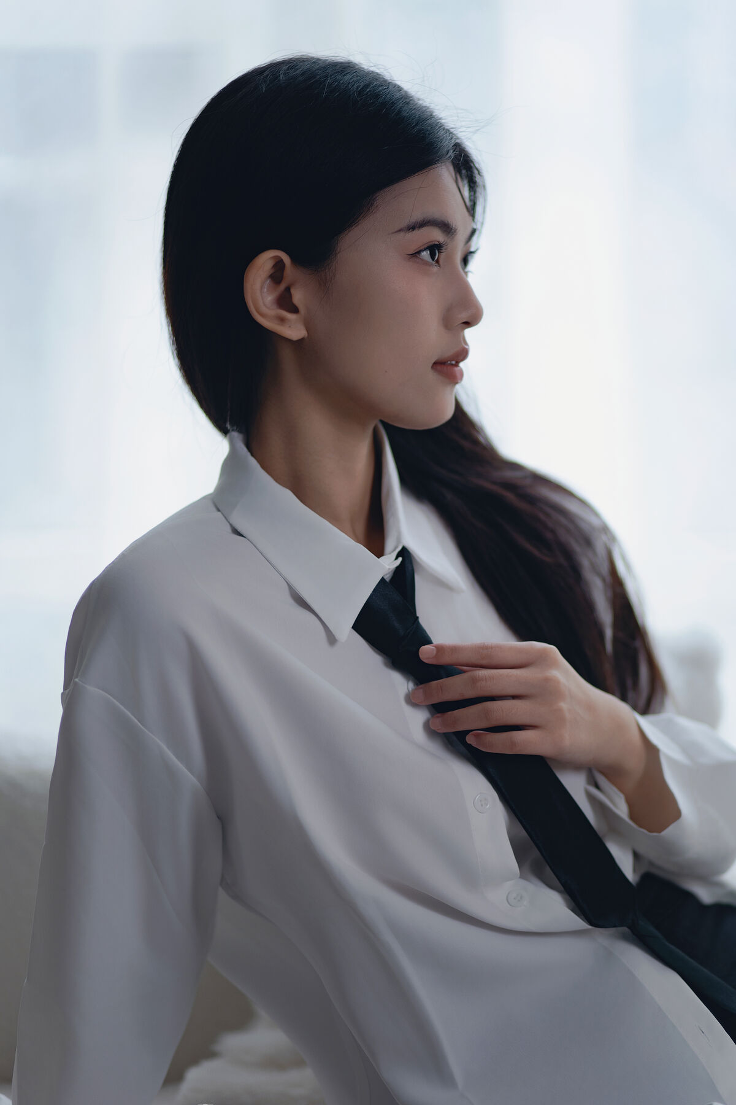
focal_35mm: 85
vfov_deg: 23.9
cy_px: 552
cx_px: 368
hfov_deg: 16.1
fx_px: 2606
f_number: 1.8
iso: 100
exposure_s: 1/250
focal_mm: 85
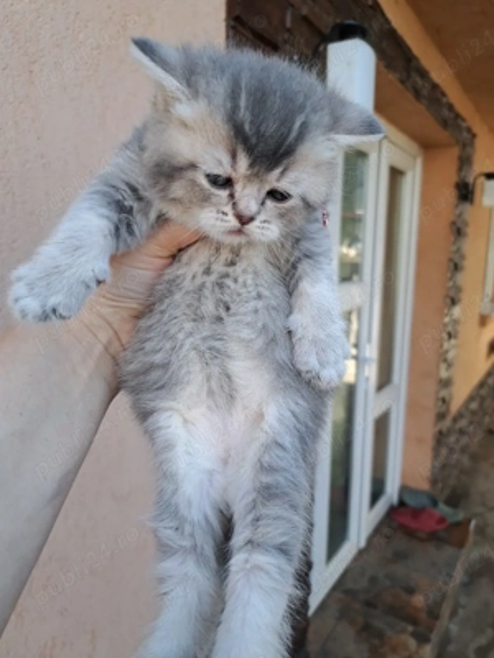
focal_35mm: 24
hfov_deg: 56.8
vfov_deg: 71.6
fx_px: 457
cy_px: 329
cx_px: 247
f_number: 1.8
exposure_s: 1/100
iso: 50
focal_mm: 5.23
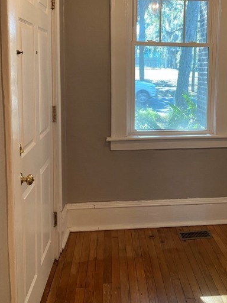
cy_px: 103
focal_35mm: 39
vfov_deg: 47.2
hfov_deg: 36.3
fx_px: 341
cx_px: 158
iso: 125
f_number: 1.8
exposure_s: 1/60
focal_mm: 4.25
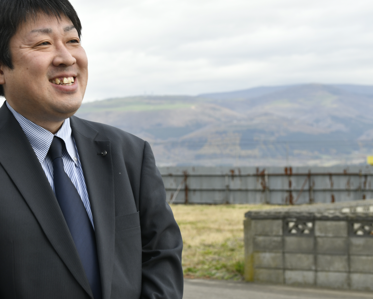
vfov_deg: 17.6
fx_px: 960
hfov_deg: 21.8
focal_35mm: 87
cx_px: 99
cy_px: 124
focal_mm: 55
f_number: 6.3
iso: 200
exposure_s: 1/200
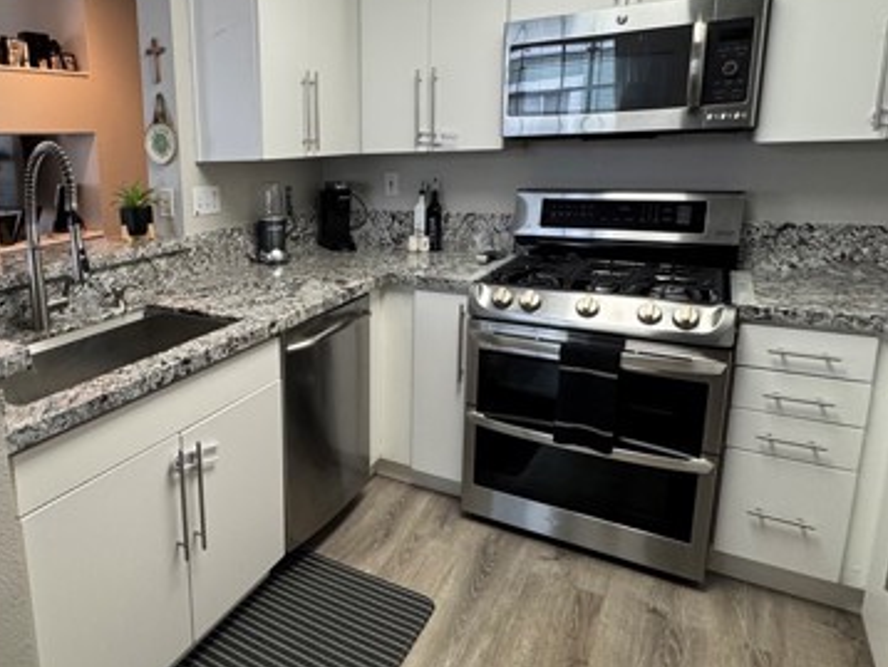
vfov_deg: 54.7
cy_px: 280
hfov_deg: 66.3
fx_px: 642
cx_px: 255
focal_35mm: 25
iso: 200
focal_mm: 2.22
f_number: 2.2
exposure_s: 1/60
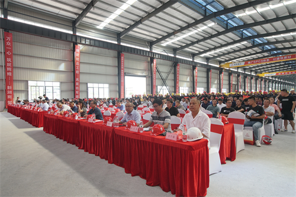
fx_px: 181
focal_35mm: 22
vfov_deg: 57.2
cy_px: 98
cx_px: 148
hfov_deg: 78.6
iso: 800
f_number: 8
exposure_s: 1/100
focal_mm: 22
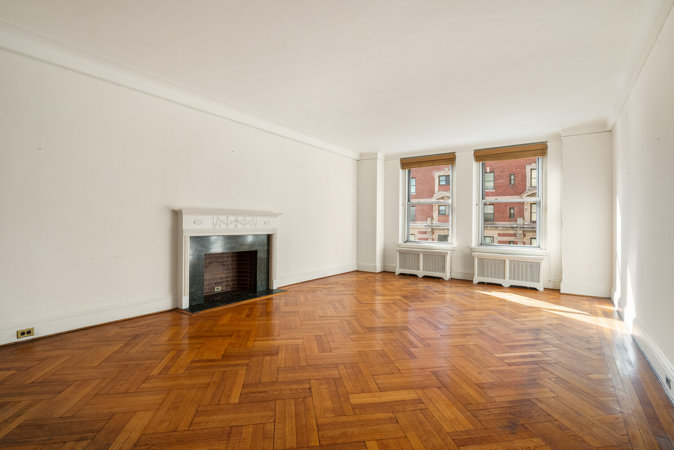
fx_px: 318
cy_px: 225
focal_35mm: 17
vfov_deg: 70.4
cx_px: 337
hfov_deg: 93.3
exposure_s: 1/20
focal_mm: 17
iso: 400
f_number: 11
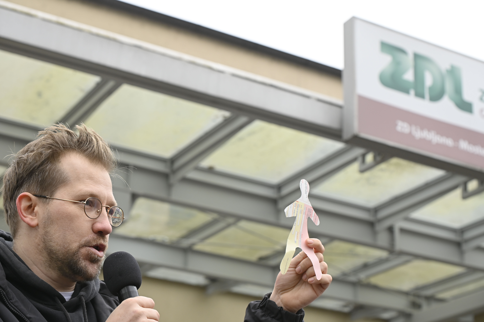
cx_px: 242
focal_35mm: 80
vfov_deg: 17.0
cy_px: 161
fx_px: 1075
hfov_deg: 25.4
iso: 640
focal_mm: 80
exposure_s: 1/200
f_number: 6.3
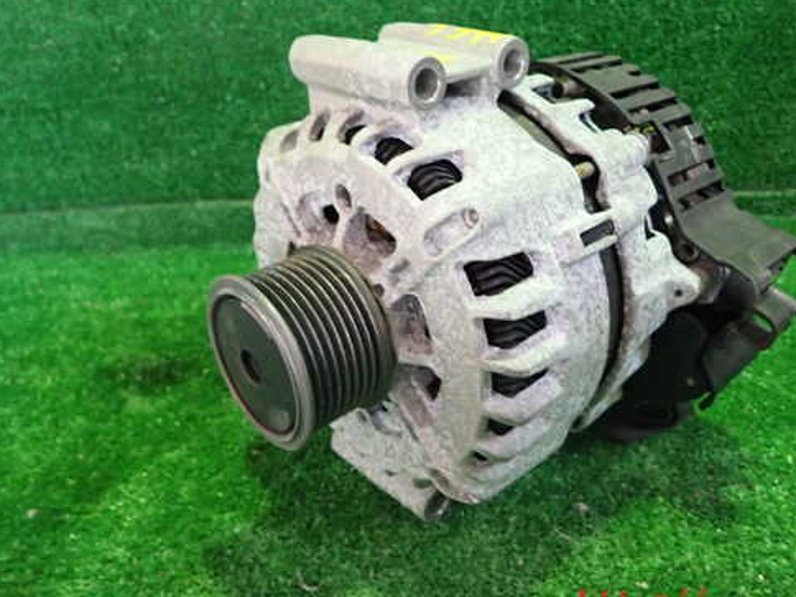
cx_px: 457
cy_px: 257
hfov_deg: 58.1
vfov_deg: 45.3
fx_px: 713
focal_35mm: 31
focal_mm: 4.5
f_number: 2
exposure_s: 1/30
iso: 500
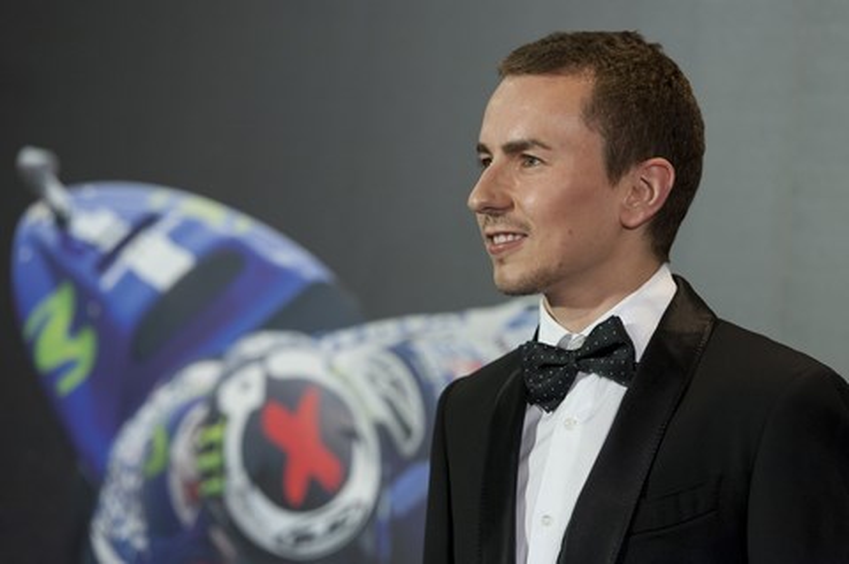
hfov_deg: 13.3
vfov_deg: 8.8
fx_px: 3652
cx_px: 424
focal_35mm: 155
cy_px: 282
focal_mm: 155
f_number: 3.5
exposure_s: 1/250
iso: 1600
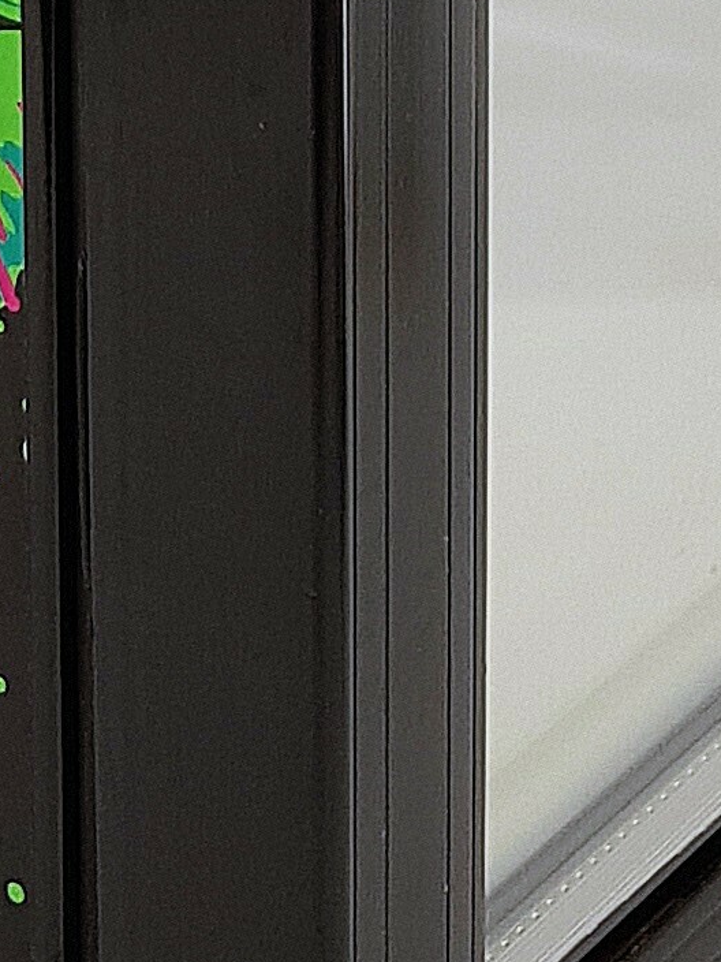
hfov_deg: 9.9
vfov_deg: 12.1
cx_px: 25
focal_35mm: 149
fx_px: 4138
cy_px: -824
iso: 50
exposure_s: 1/50
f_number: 1.7
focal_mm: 4.2
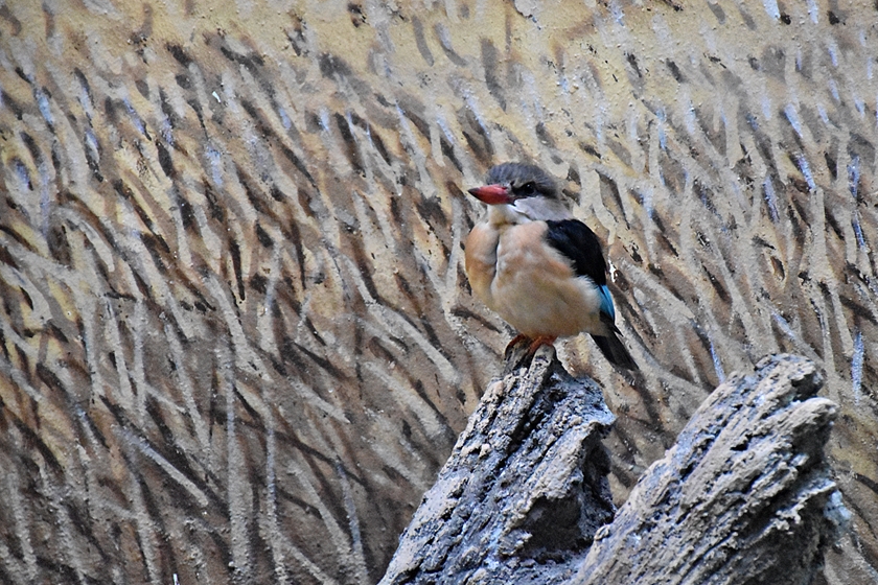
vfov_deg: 5.4
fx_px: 6243
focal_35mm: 256
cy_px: 318
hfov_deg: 8.0
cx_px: 523
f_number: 5.6
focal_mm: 140
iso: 12800
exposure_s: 1/160
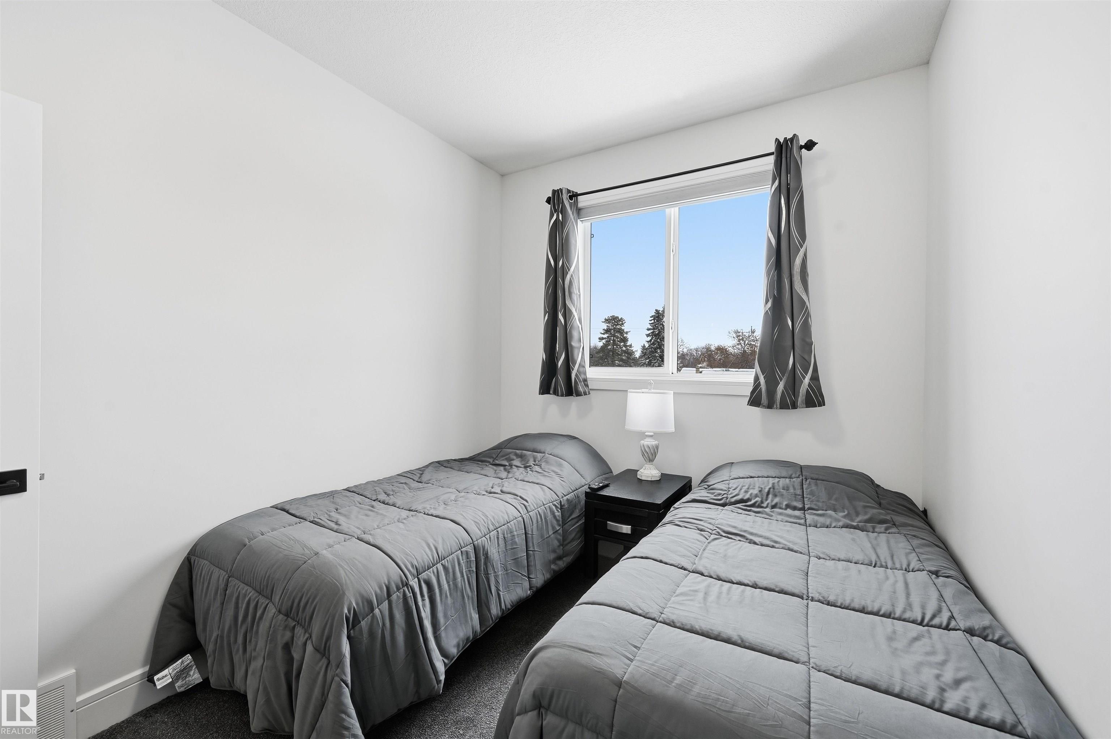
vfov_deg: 81.1
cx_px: 556
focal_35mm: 14
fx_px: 432
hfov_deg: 104.3
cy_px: 370
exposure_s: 1/100
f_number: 8
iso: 100
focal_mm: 14
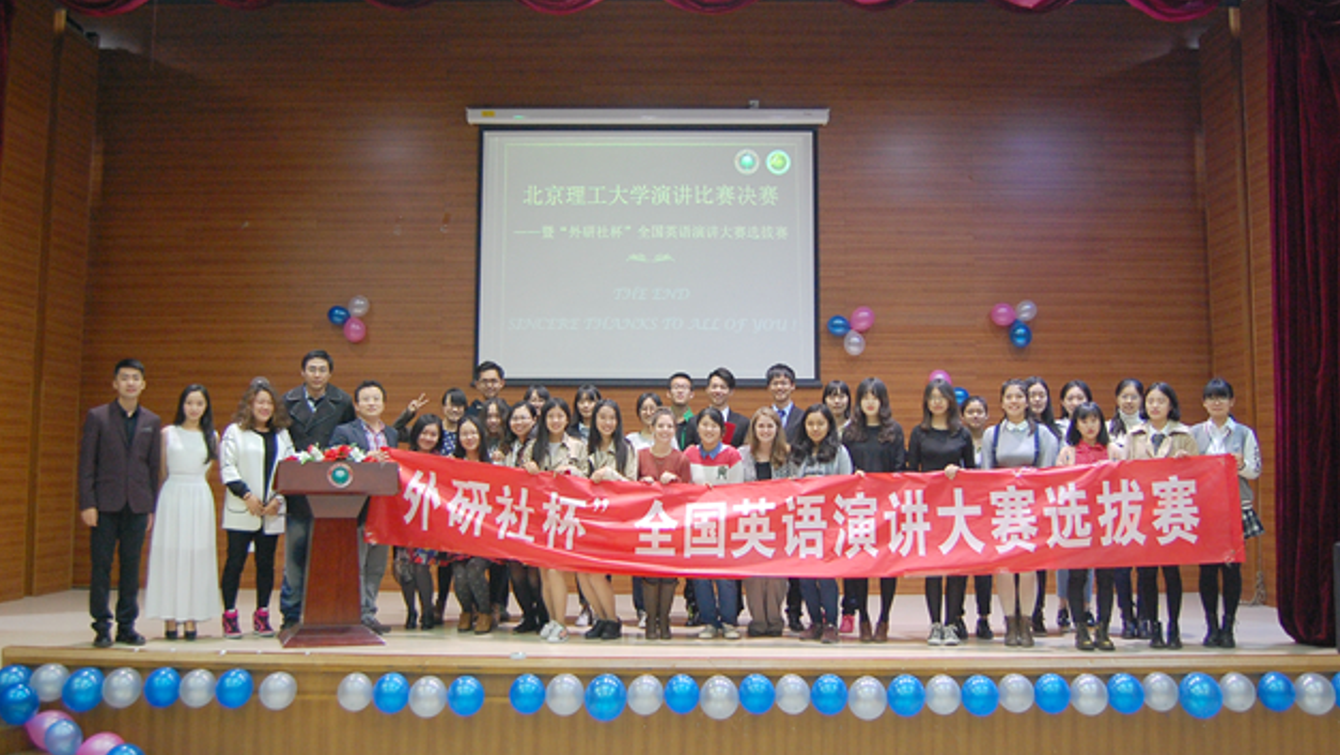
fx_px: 1137
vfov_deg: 36.7
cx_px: 675
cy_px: 357
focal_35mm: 32
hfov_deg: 61.0
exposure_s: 1/40
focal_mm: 20
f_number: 3.8
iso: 800
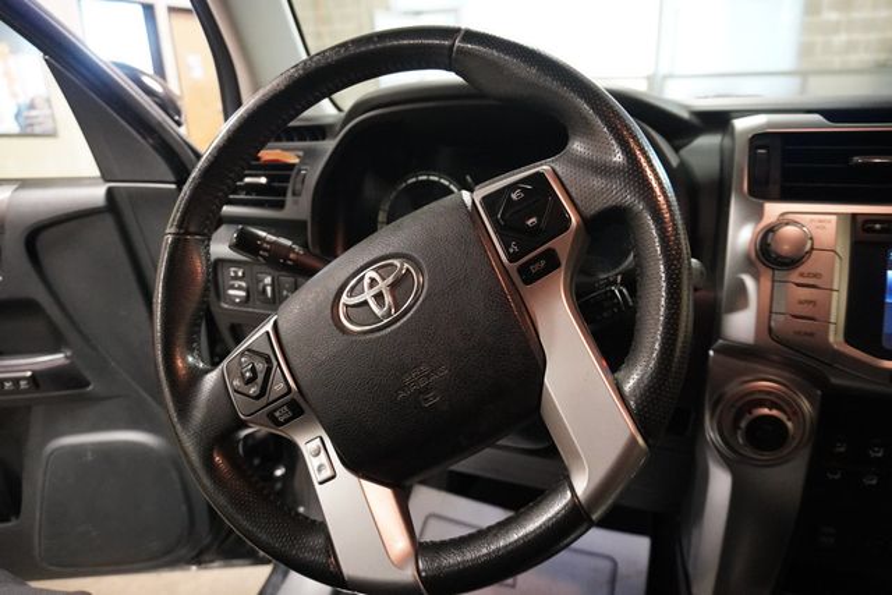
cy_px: 298
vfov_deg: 53.2
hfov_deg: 73.7
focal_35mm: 24
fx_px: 595
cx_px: 446
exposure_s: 1/60
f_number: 3.5
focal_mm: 16
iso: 6400
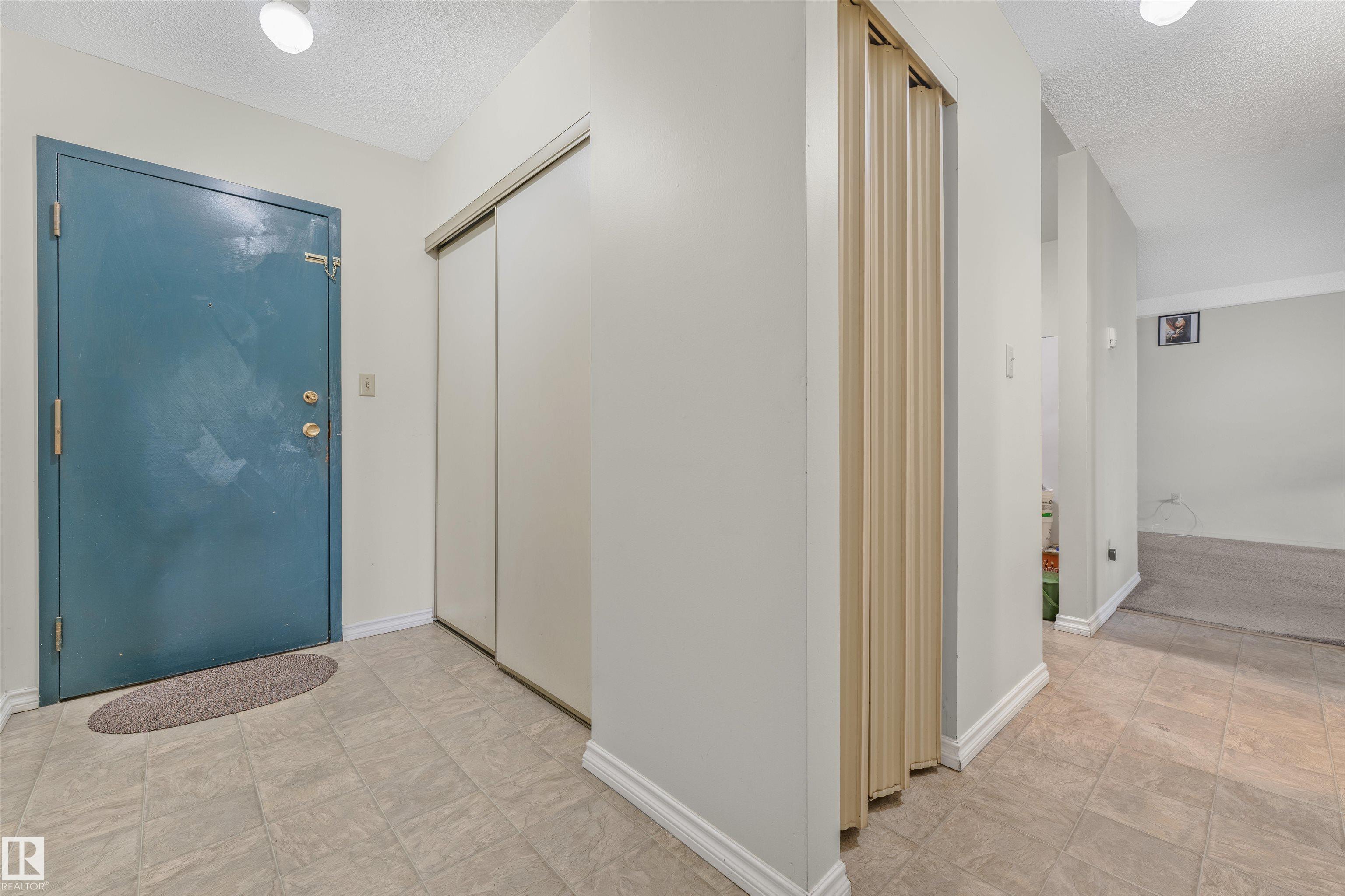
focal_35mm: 15
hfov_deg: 100.8
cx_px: 672
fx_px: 557
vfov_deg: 77.7
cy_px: 448
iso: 200
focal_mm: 14.9
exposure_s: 1/2
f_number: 6.3
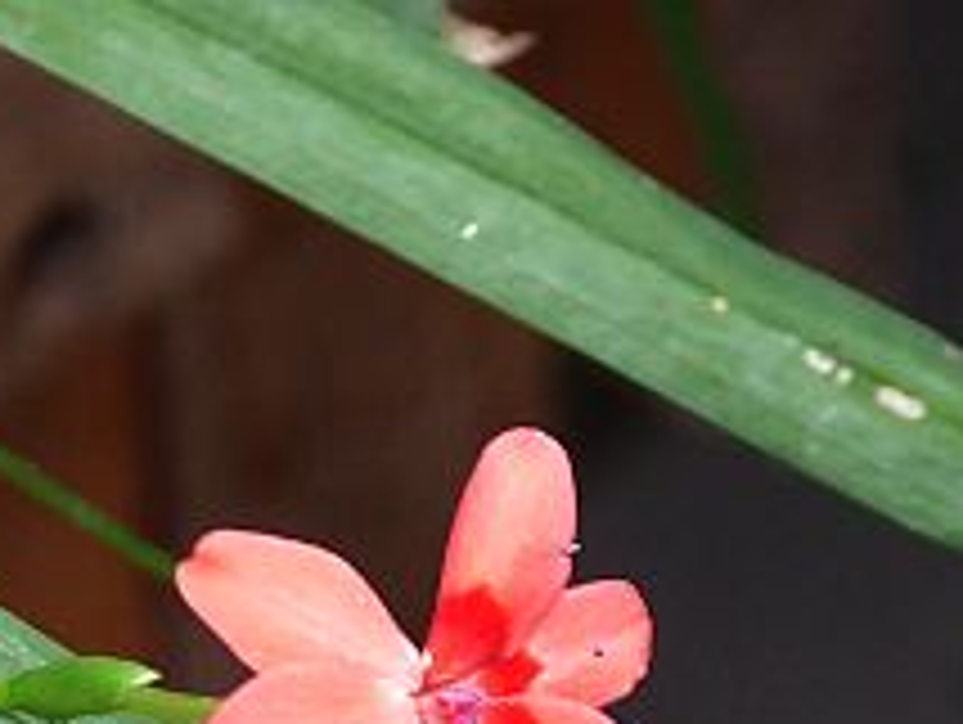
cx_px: 369
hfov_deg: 4.4
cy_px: 1075
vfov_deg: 3.3
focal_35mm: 451
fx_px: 12561
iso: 500
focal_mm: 27.1
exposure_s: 1/60
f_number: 5.4
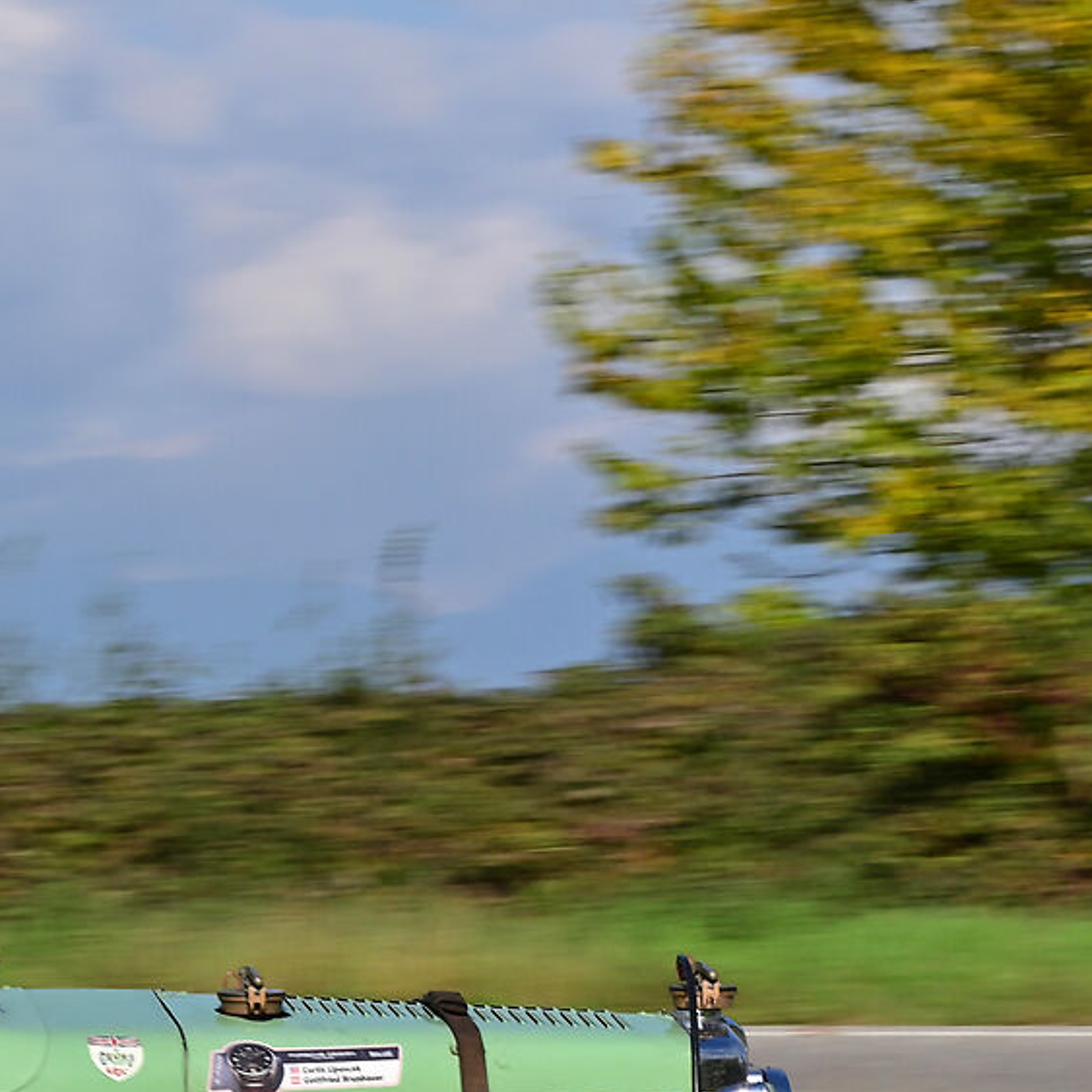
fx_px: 7102
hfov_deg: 8.8
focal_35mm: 199
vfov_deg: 8.8
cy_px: 662
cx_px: 118
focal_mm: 55
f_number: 13
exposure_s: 1/200
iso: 110
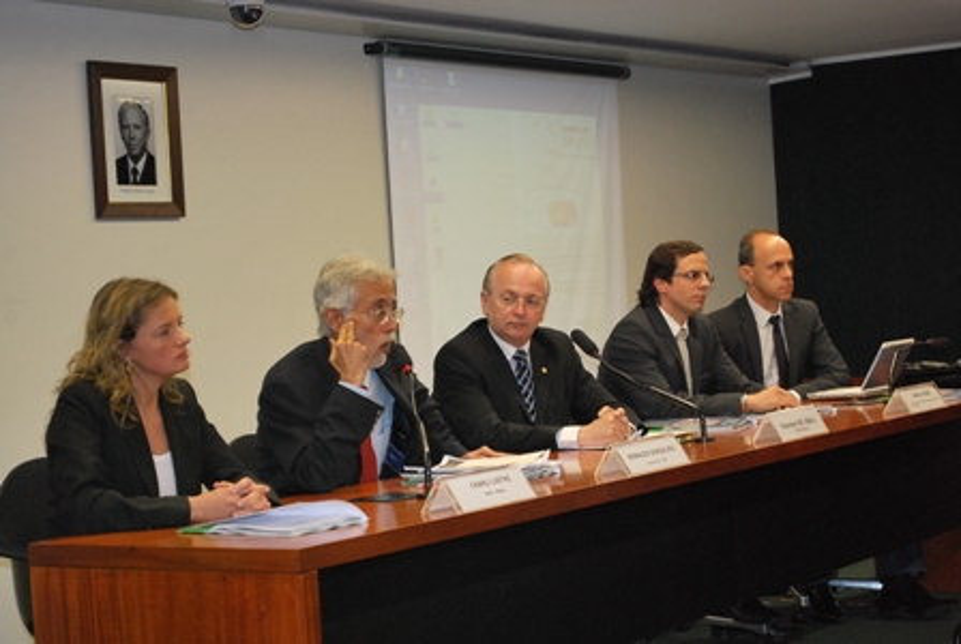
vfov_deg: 18.2
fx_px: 2005
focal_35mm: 75
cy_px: 322
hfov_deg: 27.0
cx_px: 480
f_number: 5.6
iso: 800
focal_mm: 50
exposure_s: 1/80
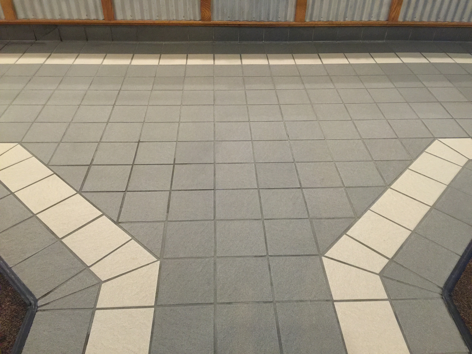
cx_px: 236
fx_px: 395
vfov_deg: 48.2
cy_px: 177
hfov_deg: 61.7
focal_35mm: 29
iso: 100
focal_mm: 4.15
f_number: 2.2
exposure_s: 1/15
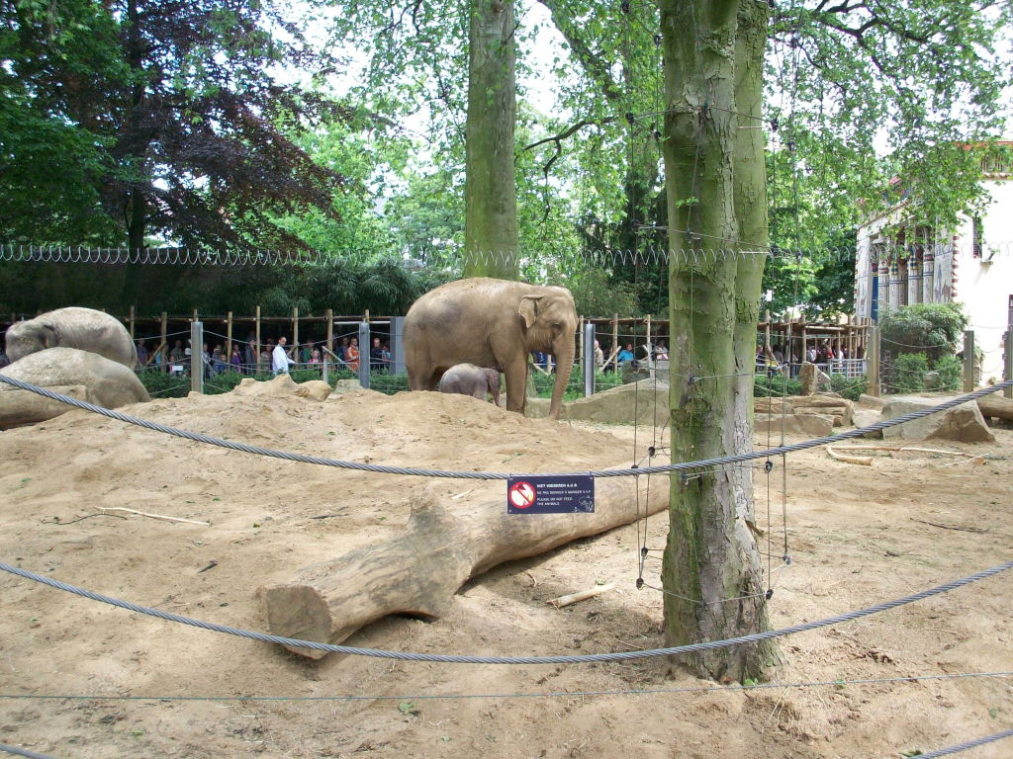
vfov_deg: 38.7
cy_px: 380
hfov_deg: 50.1
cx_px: 506
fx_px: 1083
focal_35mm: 37
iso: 80
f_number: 2.8
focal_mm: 6.2
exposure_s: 1/142
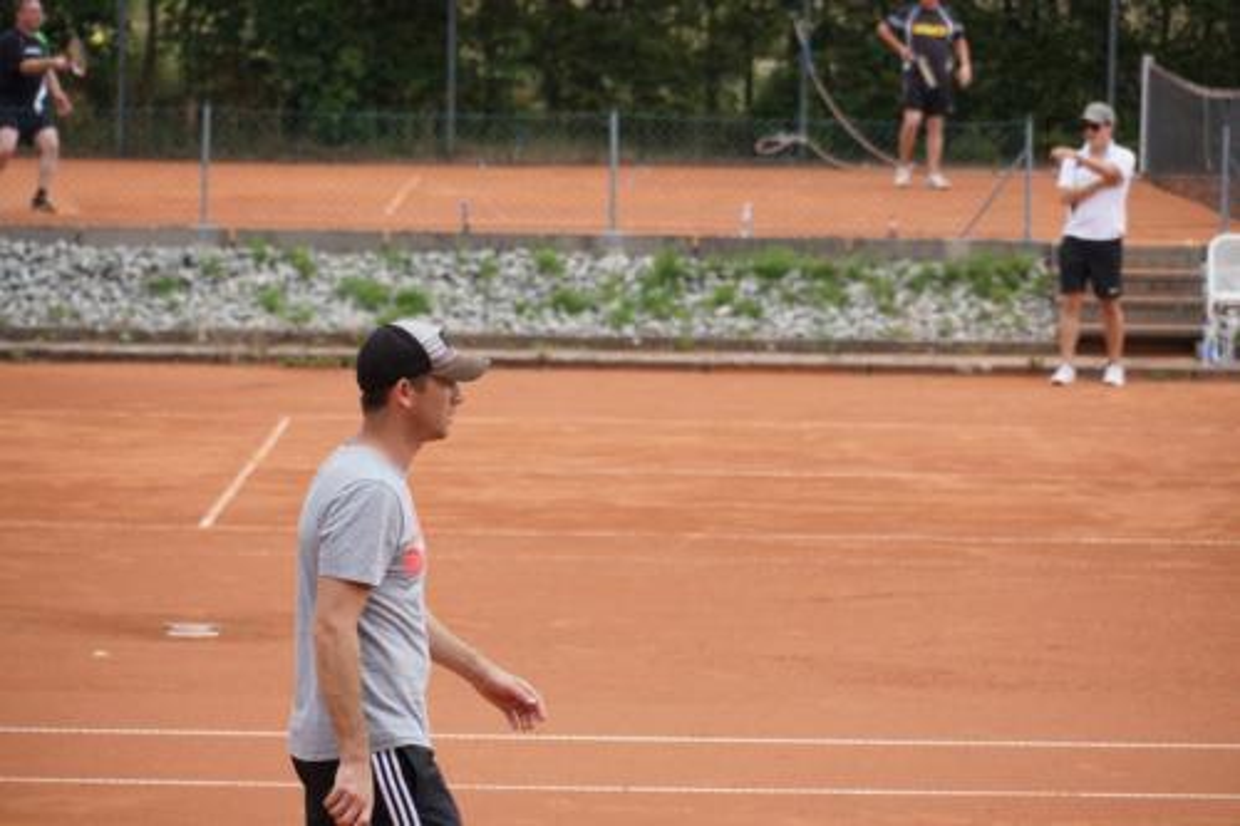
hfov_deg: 10.2
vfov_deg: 6.8
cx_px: 620
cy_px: 413
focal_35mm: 202
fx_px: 6972
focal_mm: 135
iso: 100
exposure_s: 1/320
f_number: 6.3
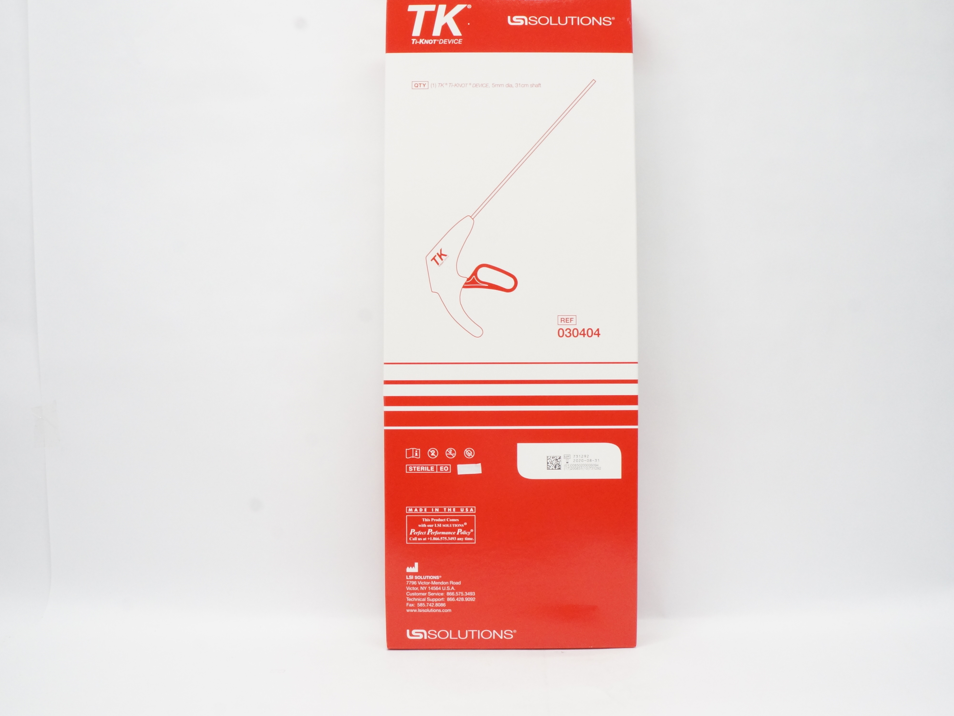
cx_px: 517
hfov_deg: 56.7
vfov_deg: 44.2
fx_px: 882
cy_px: 357
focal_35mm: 32
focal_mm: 18
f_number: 13
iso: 1600
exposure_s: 1/30
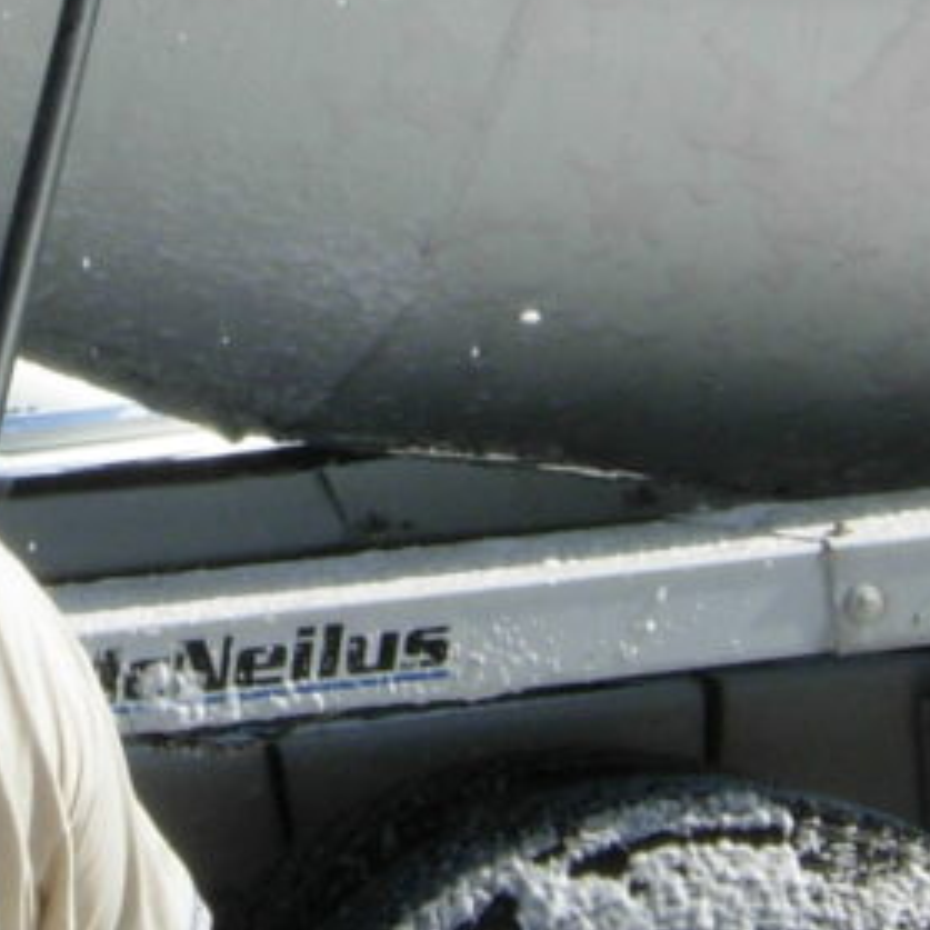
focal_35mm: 175
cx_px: 3
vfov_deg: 10.0
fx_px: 5319
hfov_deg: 9.9
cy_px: 240
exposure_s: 1/304
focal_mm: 7.5
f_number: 6.8
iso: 50
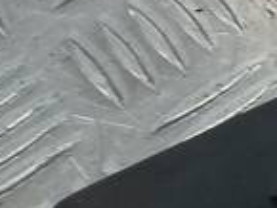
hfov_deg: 9.1
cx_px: 827
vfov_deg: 8.3
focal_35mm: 176
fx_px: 1410
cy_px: -57
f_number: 1.8
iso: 50
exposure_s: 1/50
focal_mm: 4.6
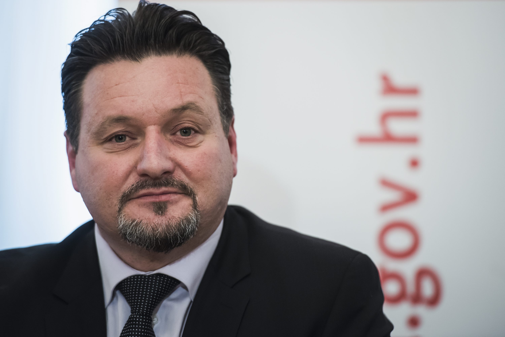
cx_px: 252
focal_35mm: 200
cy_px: 168
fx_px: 2805
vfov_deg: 6.9
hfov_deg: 10.3
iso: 2000
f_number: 3.2
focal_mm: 200
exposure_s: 1/125
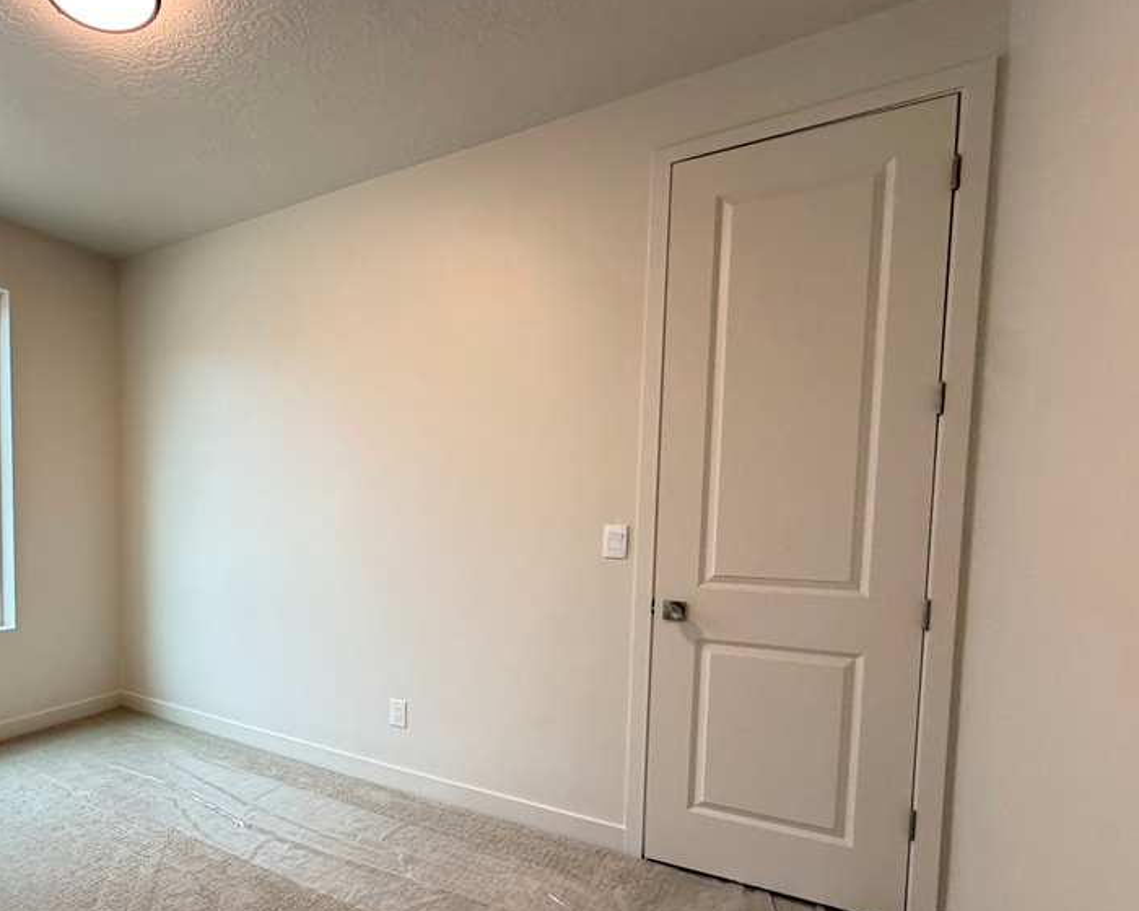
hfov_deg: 75.5
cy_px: 555
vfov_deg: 67.3
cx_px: 309
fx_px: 674
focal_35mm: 20
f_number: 2.2
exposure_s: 1/60
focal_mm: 2.22
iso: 250
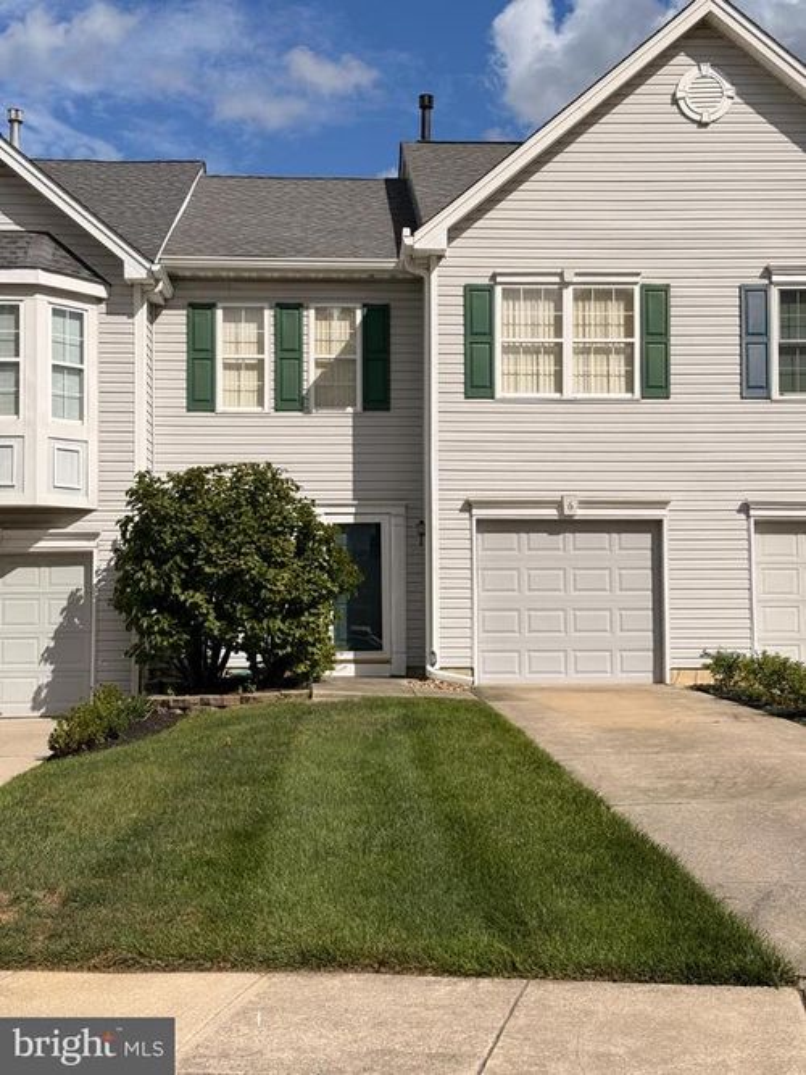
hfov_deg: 30.3
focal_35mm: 48
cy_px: 538
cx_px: 403
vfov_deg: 39.7
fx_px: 1491
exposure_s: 1/11364
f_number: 1.78
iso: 64
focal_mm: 6.76
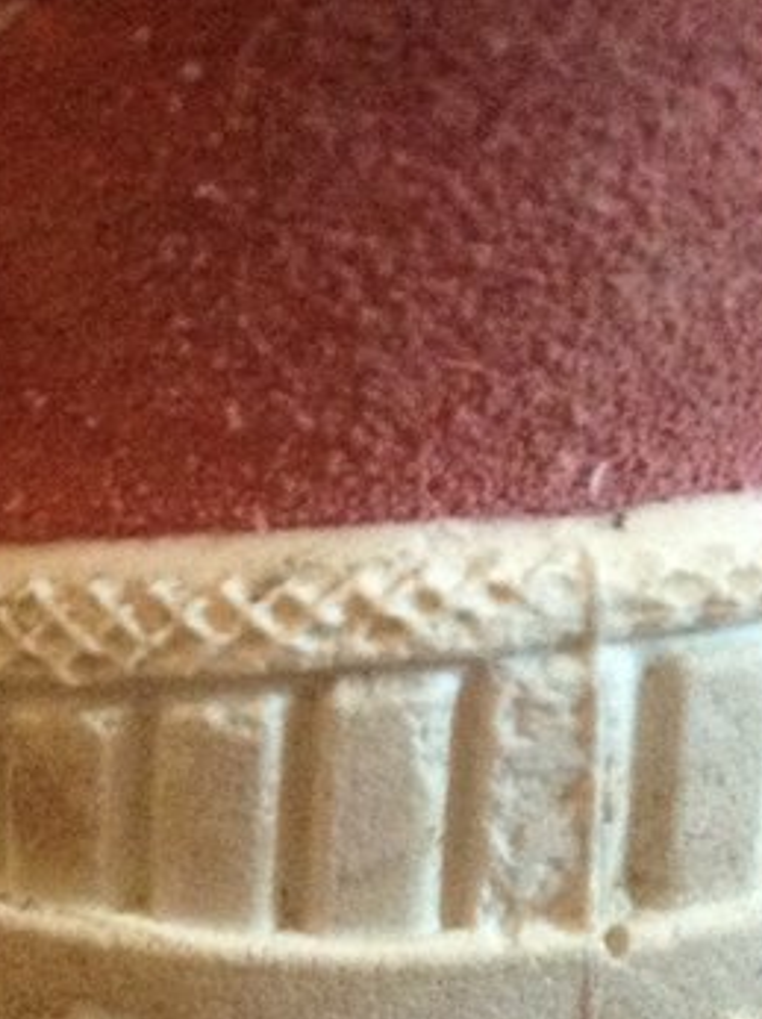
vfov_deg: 14.6
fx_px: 3967
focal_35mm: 135
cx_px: 818
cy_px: 776
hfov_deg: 10.8
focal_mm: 4.28
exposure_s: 1/17
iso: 400
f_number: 2.4
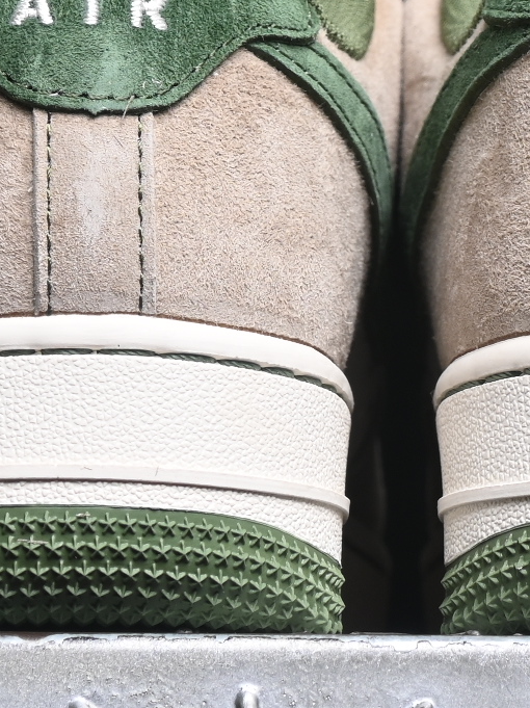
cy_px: 36
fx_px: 6028
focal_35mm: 295
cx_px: 432
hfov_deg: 5.0
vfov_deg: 6.7
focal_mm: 50
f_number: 6.3
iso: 160
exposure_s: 1/60
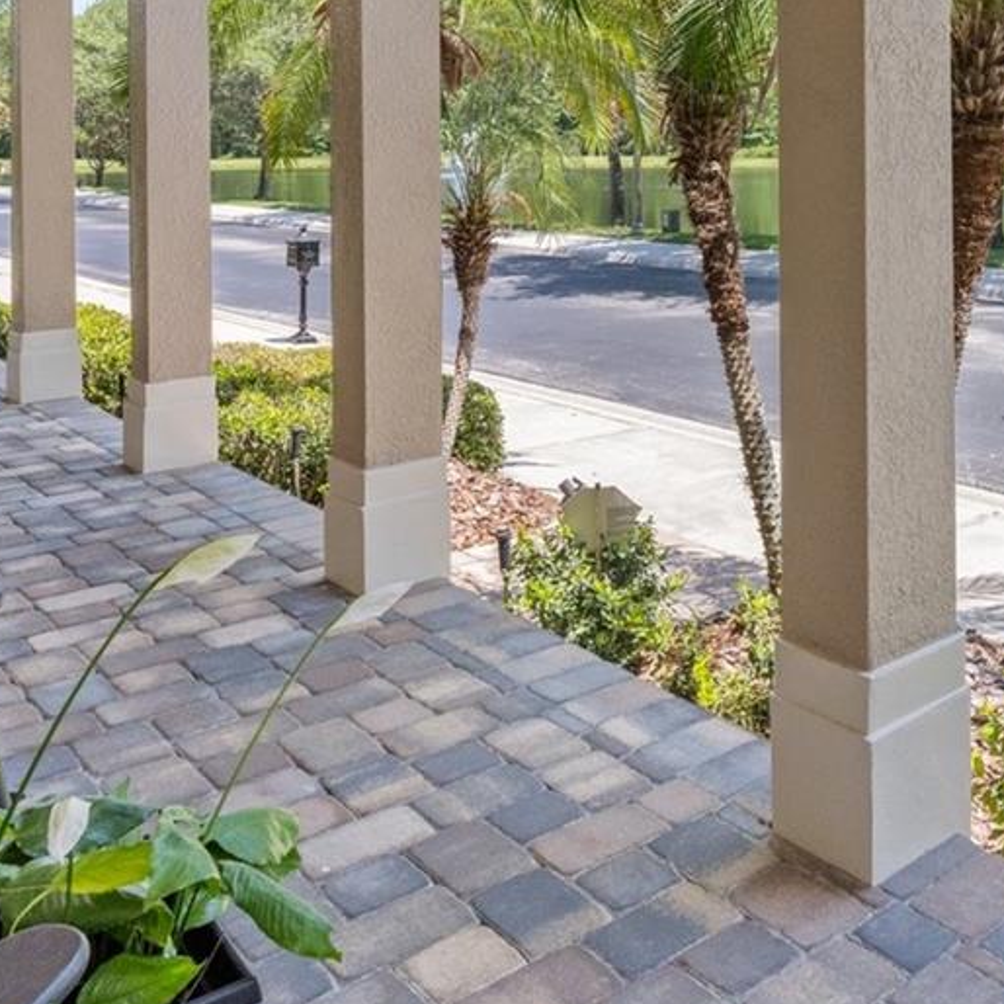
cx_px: 908
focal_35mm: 37
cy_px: 131
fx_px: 1214
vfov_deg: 41.9
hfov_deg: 41.3
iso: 400
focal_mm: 14
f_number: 8
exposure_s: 1/400
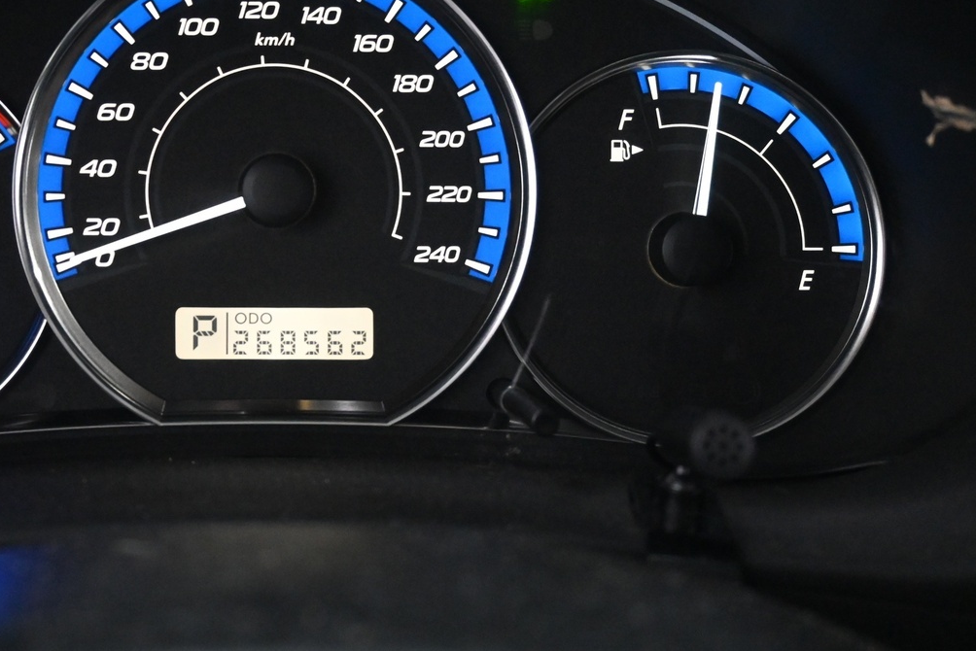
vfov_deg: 26.4
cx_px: 254
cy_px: 198
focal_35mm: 51
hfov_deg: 38.1
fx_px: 1378
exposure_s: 1/30
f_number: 4
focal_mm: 21
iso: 4500
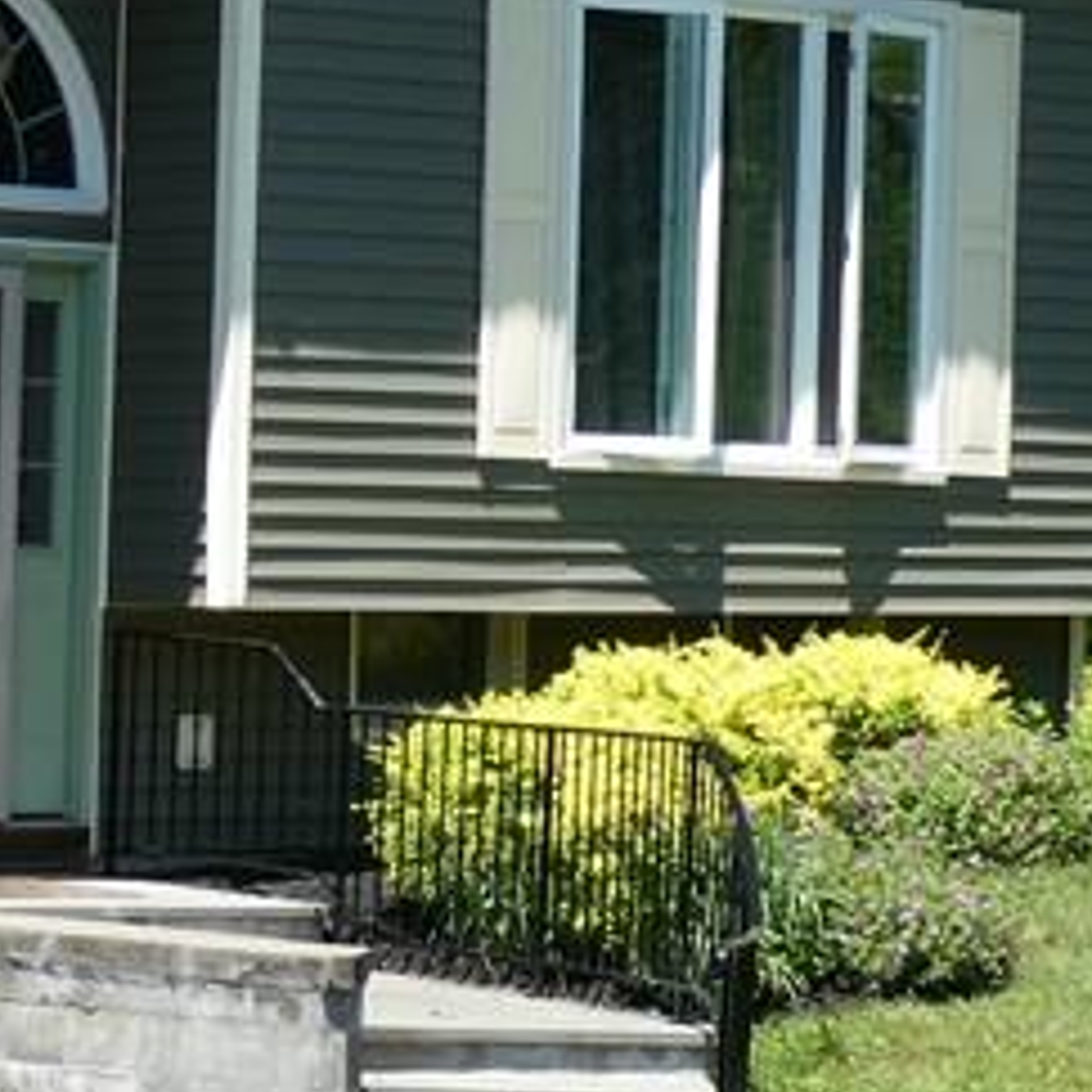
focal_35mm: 186
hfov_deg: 9.2
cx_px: -512
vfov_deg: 9.4
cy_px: 764
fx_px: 6638
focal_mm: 9
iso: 80
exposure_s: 1/320
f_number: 4.1
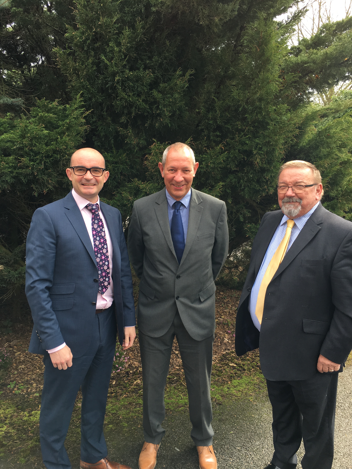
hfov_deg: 48.2
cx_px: 176
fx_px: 393
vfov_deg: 61.7
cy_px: 234
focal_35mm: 29
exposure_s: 1/173
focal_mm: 4.15
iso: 25
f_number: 2.2
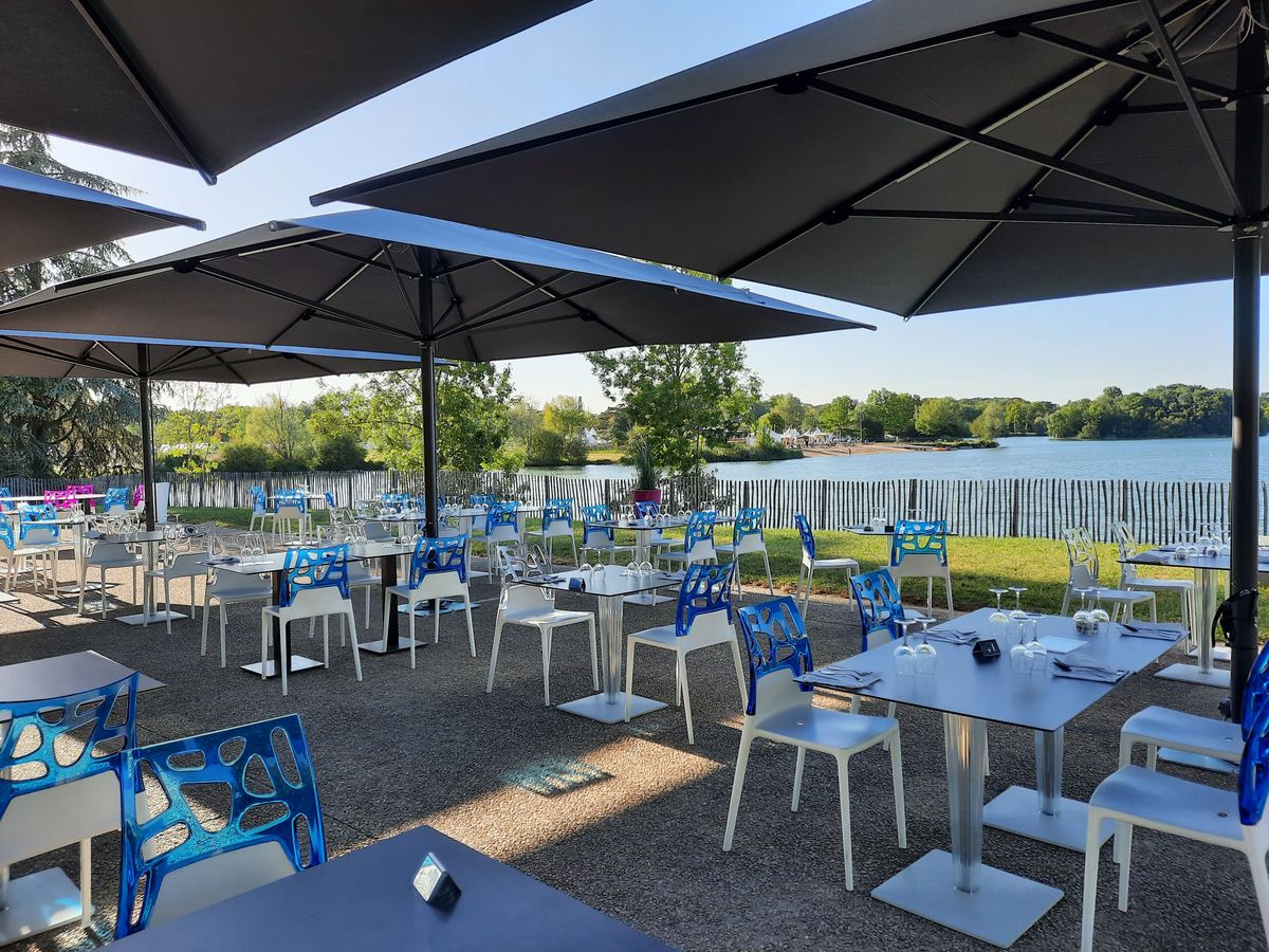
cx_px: 634
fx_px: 916
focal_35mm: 25
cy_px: 476
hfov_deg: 69.4
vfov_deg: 54.9
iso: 32
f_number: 2
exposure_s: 1/278
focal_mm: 4.6
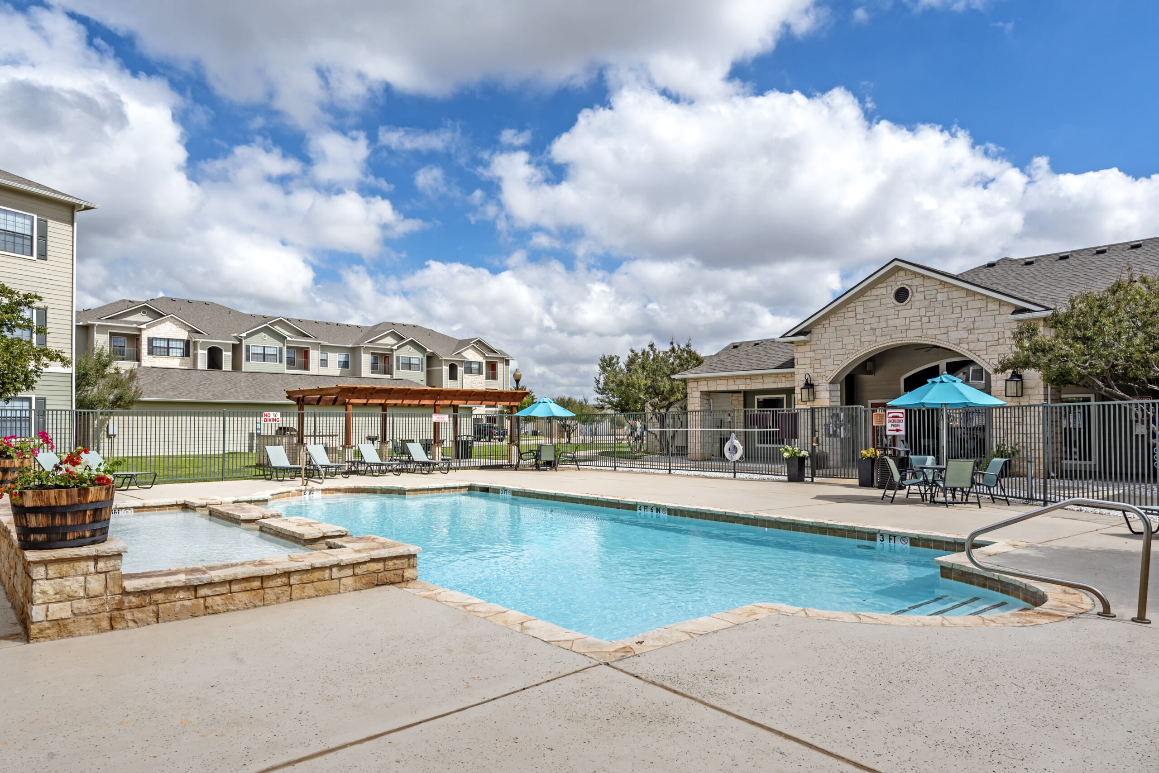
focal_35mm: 22
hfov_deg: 78.6
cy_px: 386
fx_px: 708
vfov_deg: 57.3
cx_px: 580
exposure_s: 1/500
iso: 100
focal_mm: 22
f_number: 10
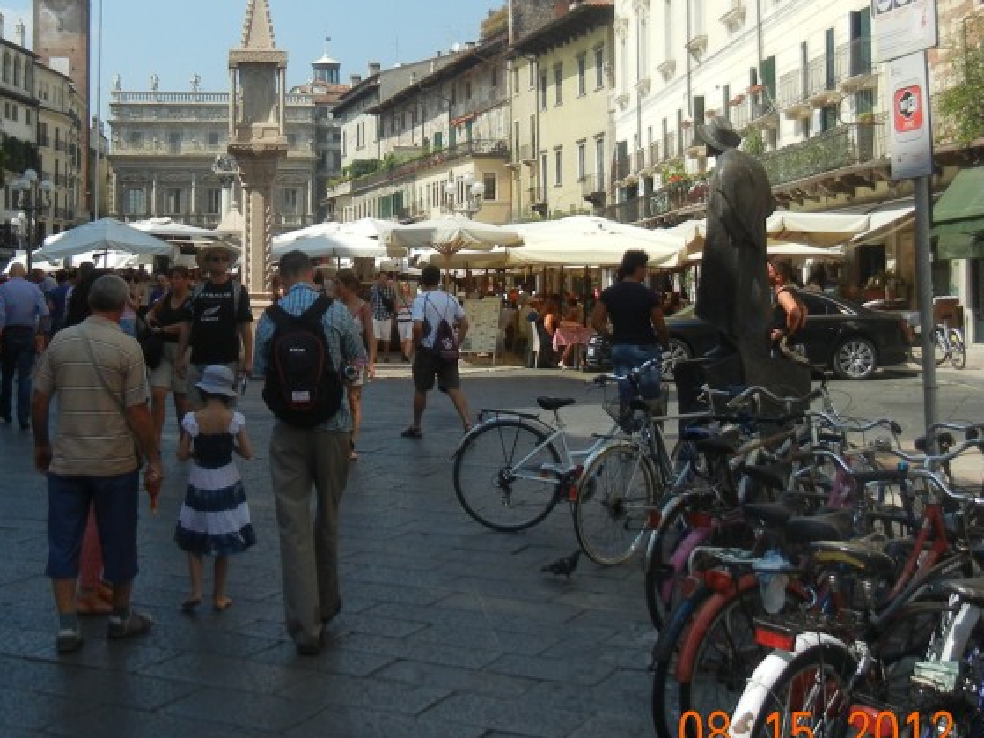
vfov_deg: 26.3
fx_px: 1563
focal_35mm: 55
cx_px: 331
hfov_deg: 34.6
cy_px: 197
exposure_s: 1/385
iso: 160
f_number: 7
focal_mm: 5.4
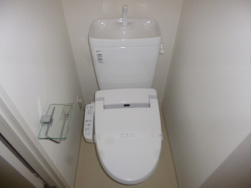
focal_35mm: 24
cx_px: 126
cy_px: 94
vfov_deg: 56.9
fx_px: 174
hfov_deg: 71.6
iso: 100
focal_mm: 4.3
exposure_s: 1/60
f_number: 2.5
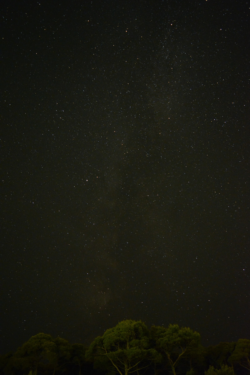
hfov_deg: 47.9
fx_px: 281
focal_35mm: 27
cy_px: 188
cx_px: 125
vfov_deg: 67.4
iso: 3200
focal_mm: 18
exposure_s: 20
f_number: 3.5
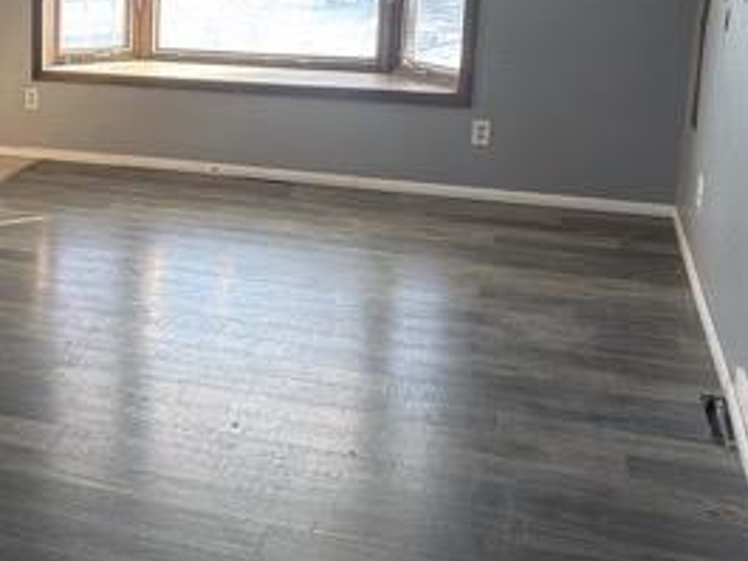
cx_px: -3
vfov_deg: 24.9
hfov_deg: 30.8
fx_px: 1254
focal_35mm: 58
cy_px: 116
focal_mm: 6.76
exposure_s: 1/121
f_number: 1.78
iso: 125
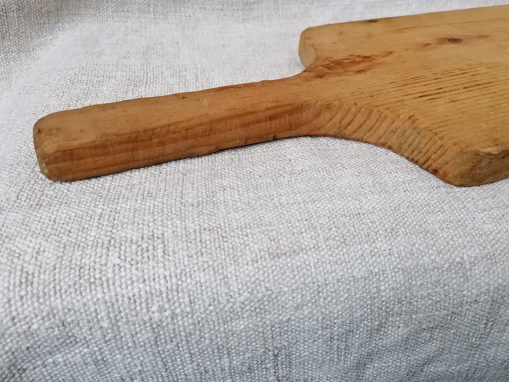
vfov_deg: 46.8
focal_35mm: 30
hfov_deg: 59.9
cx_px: 275
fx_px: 441
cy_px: 186
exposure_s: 1/25
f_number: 1.8
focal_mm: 4.75
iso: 500
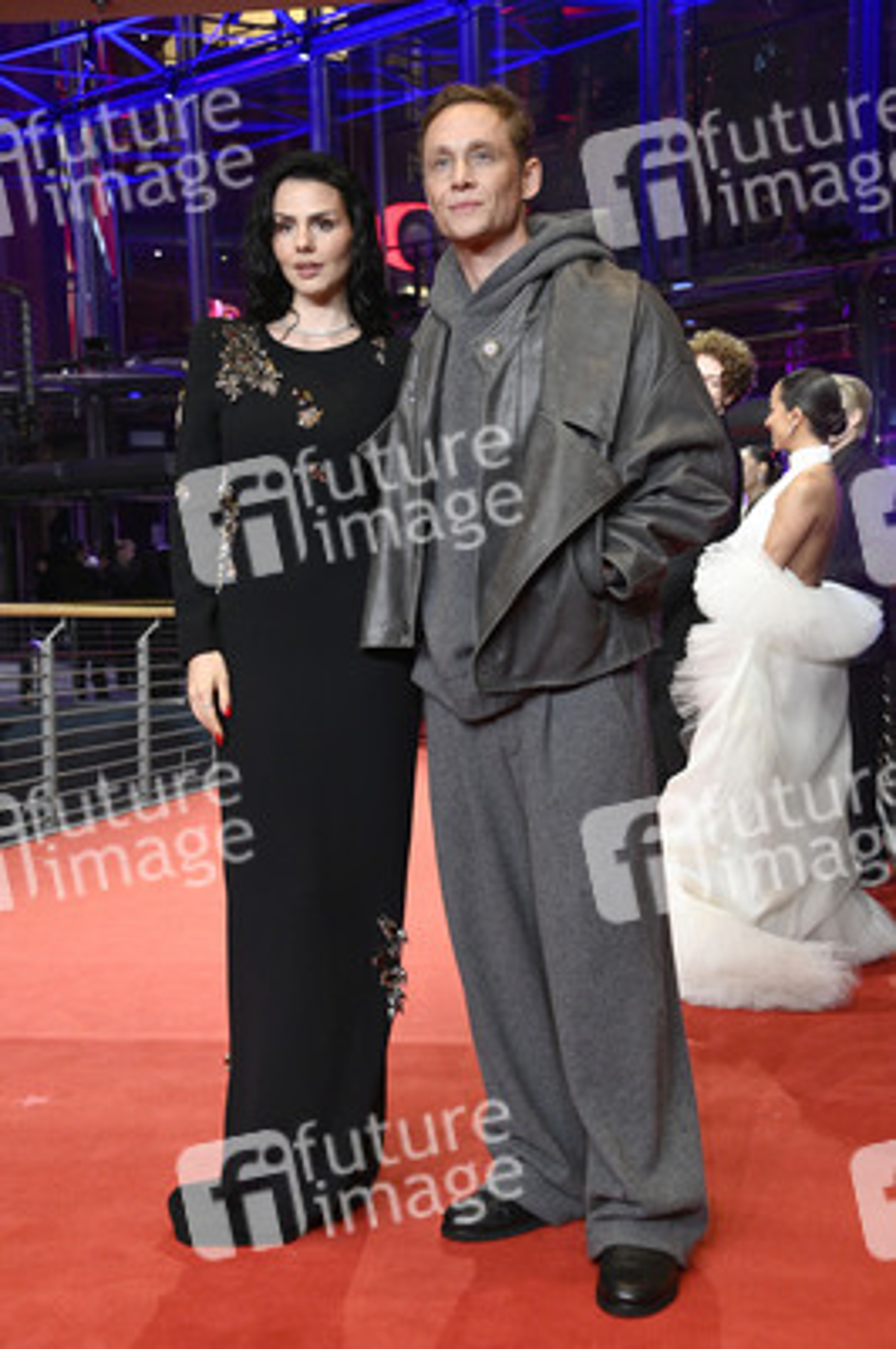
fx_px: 1870
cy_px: 674
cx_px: 448
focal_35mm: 50
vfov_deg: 39.6
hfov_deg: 26.9
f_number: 5.6
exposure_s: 1/200
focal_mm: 50
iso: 5000
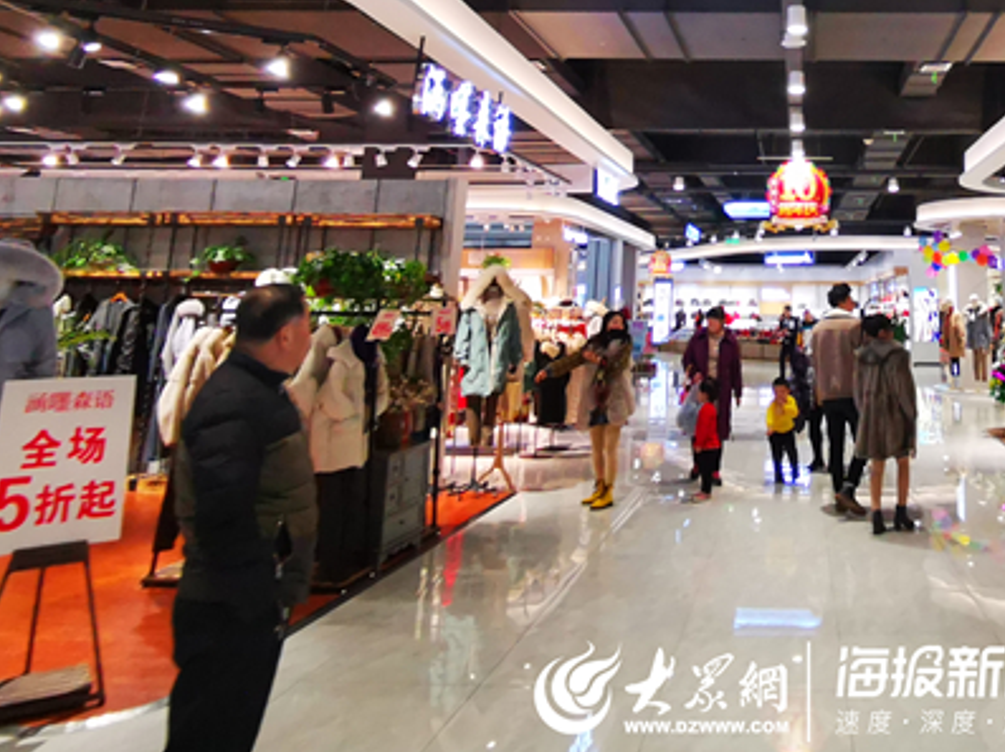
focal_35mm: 33
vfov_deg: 39.3
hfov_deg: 51.9
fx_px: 957
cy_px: 54
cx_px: 802
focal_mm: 2.26
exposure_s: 1/100
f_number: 2.2
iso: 320
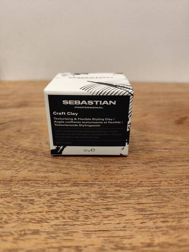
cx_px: 94
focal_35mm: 23
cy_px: 126
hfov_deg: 58.9
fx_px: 167
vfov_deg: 73.9
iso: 500
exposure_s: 1/100
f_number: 1.65
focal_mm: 6.19
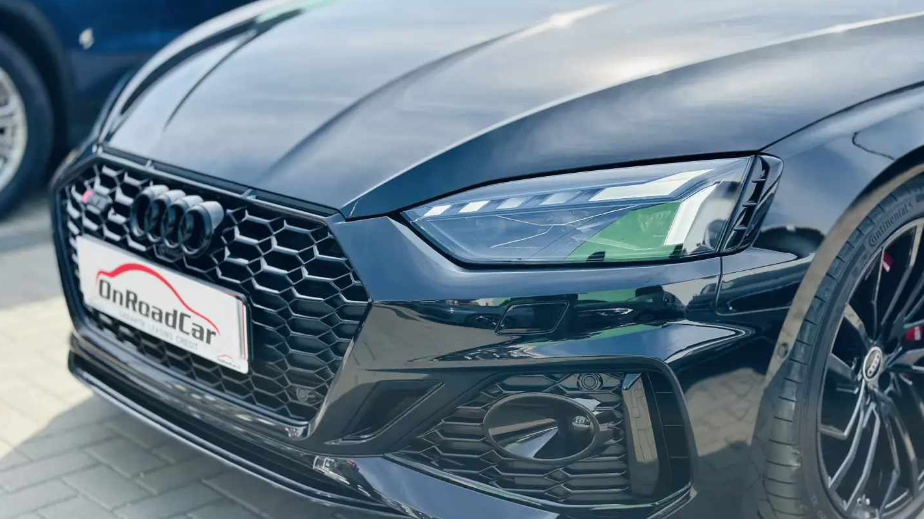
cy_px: 286
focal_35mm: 53
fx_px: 1298
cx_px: 466
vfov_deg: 22.6
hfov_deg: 39.2
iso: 80
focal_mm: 6.86
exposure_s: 1/3367
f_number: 1.78
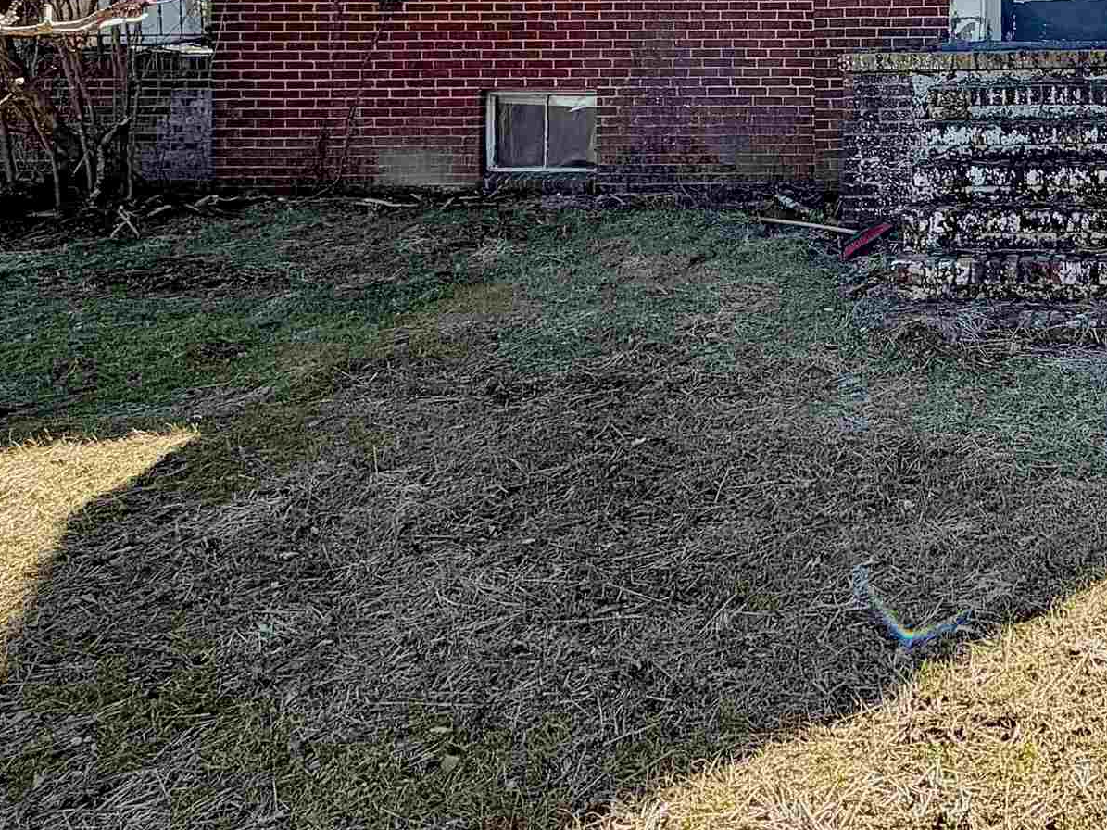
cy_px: 31
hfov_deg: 44.6
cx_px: 1076
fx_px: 1151
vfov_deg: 36.3
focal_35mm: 36
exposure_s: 1/625
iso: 40
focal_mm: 2.22
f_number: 2.2
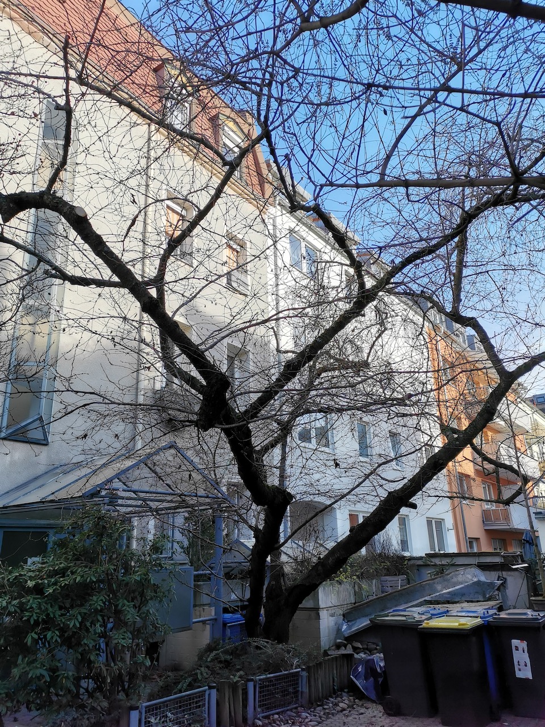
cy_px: 364
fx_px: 567
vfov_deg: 65.3
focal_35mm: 27
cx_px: 272
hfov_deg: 51.4
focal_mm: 5.58
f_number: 1.8
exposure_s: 5
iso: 50
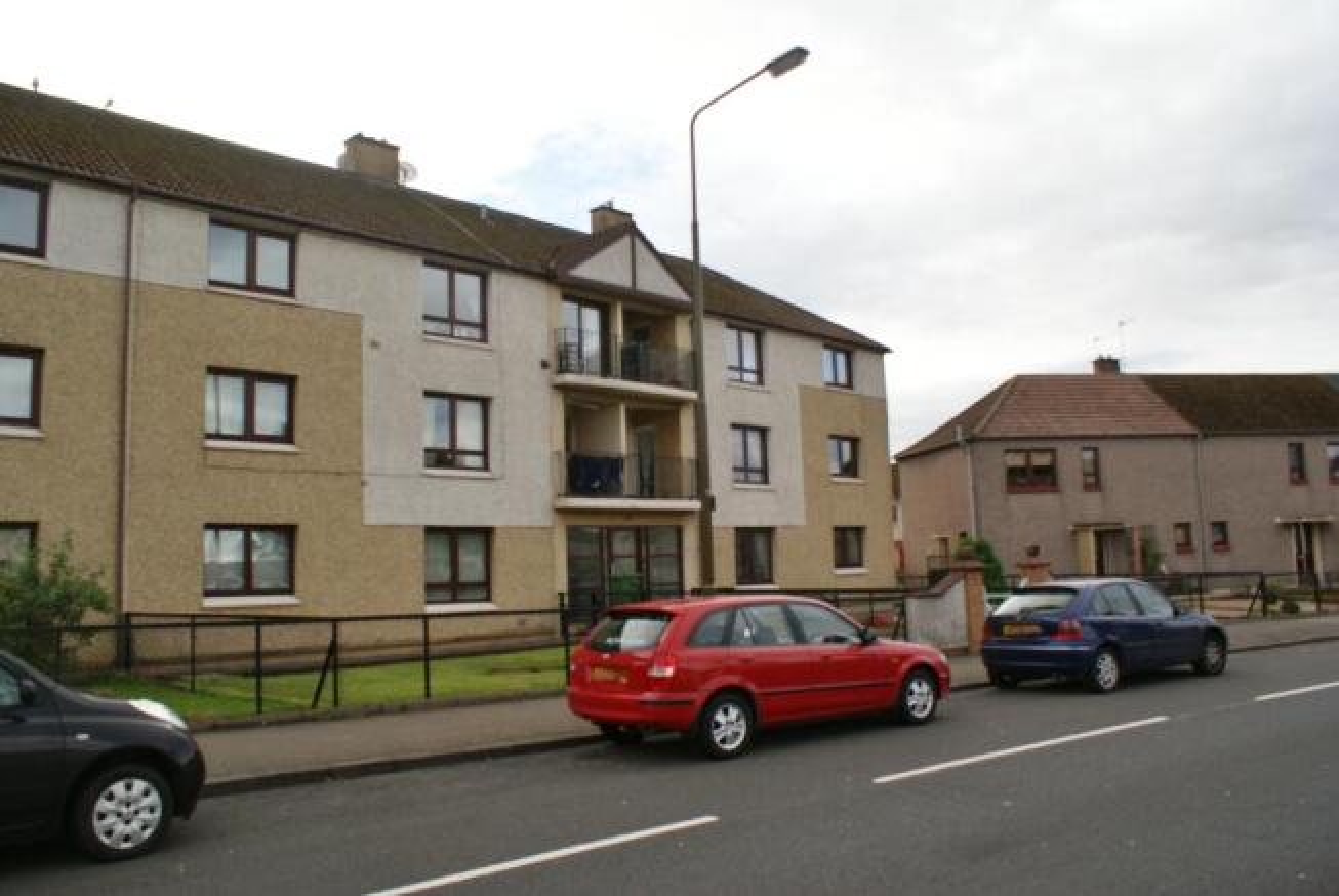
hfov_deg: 67.3
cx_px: 670
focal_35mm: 27
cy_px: 448
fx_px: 1005
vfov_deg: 48.0
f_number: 5.6
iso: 100
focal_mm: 18
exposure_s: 1/400
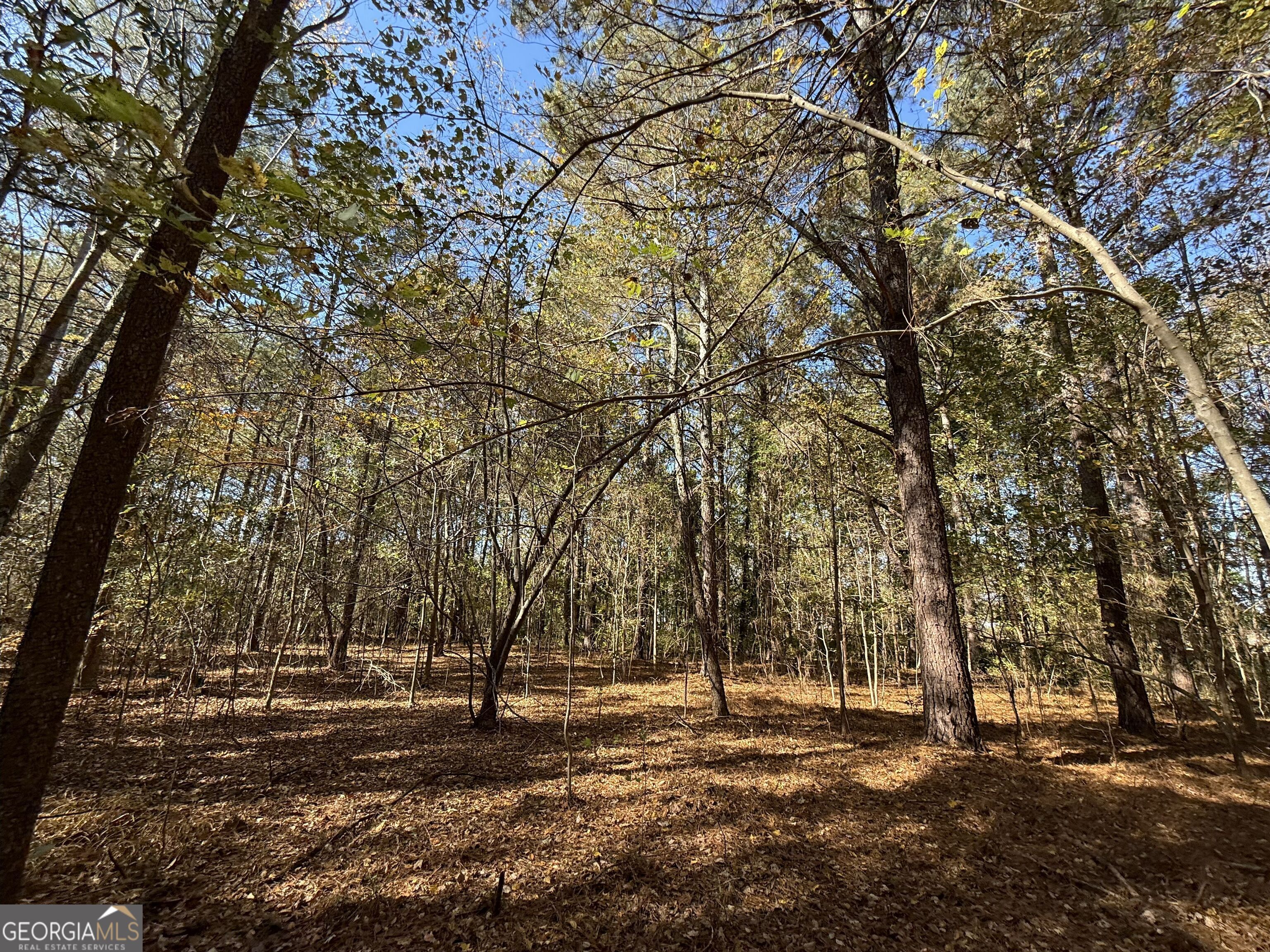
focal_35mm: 14
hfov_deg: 102.1
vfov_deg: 85.7
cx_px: 635
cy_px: 476
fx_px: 514
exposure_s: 1/212
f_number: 2.2
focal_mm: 2.22
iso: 50
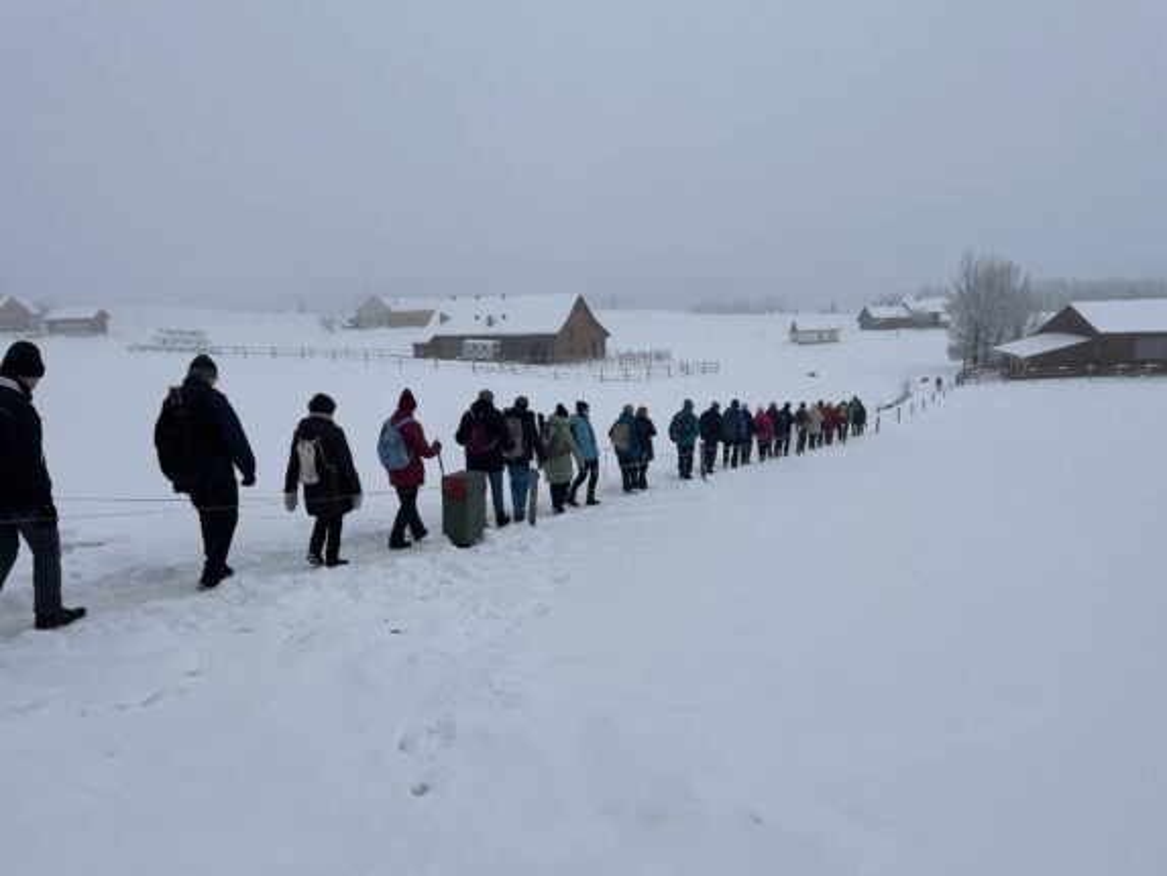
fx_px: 877
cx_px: 584
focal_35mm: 26
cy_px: 438
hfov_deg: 67.3
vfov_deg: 53.1
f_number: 1.6
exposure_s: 1/4292
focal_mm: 4.2
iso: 32
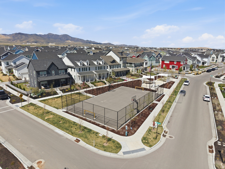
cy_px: 84
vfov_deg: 56.8
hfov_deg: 71.6
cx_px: 112
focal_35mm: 24
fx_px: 156
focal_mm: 8.7
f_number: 1.8
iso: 120
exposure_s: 1/5000
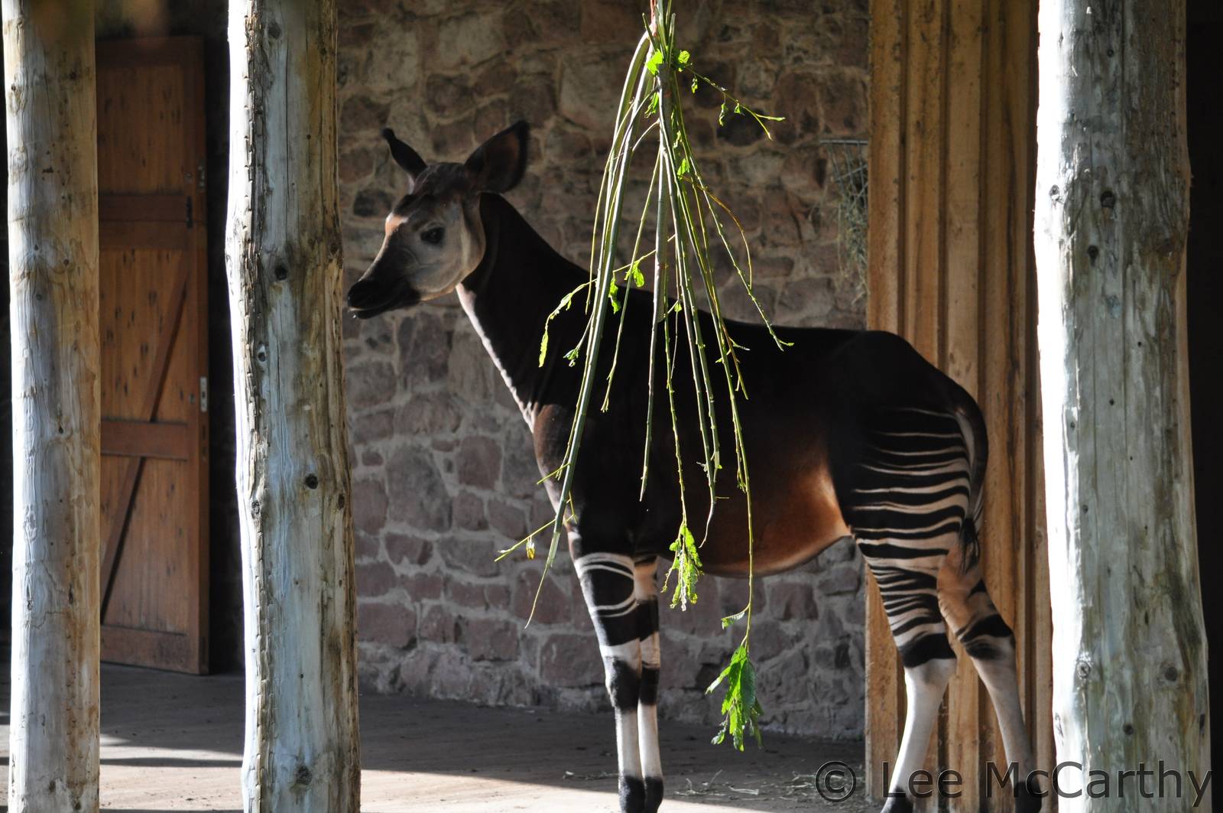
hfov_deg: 12.5
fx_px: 5599
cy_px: 406
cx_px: 612
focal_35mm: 165
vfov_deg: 8.3
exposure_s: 1/400
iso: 800
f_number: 5.6
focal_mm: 110
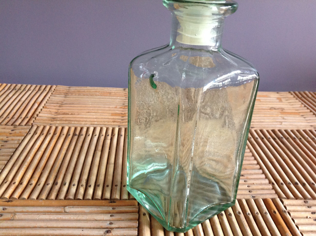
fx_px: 319
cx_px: 158
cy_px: 118
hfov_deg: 52.7
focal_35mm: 35
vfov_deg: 40.6
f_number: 2.4
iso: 160
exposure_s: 1/15
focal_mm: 4.28
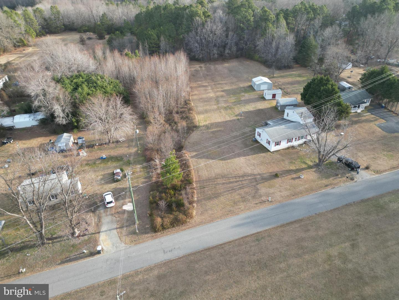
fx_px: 277
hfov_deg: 71.6
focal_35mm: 24
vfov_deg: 56.8
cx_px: 200
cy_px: 150
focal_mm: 6.72
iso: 100
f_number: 1.7
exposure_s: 1/400
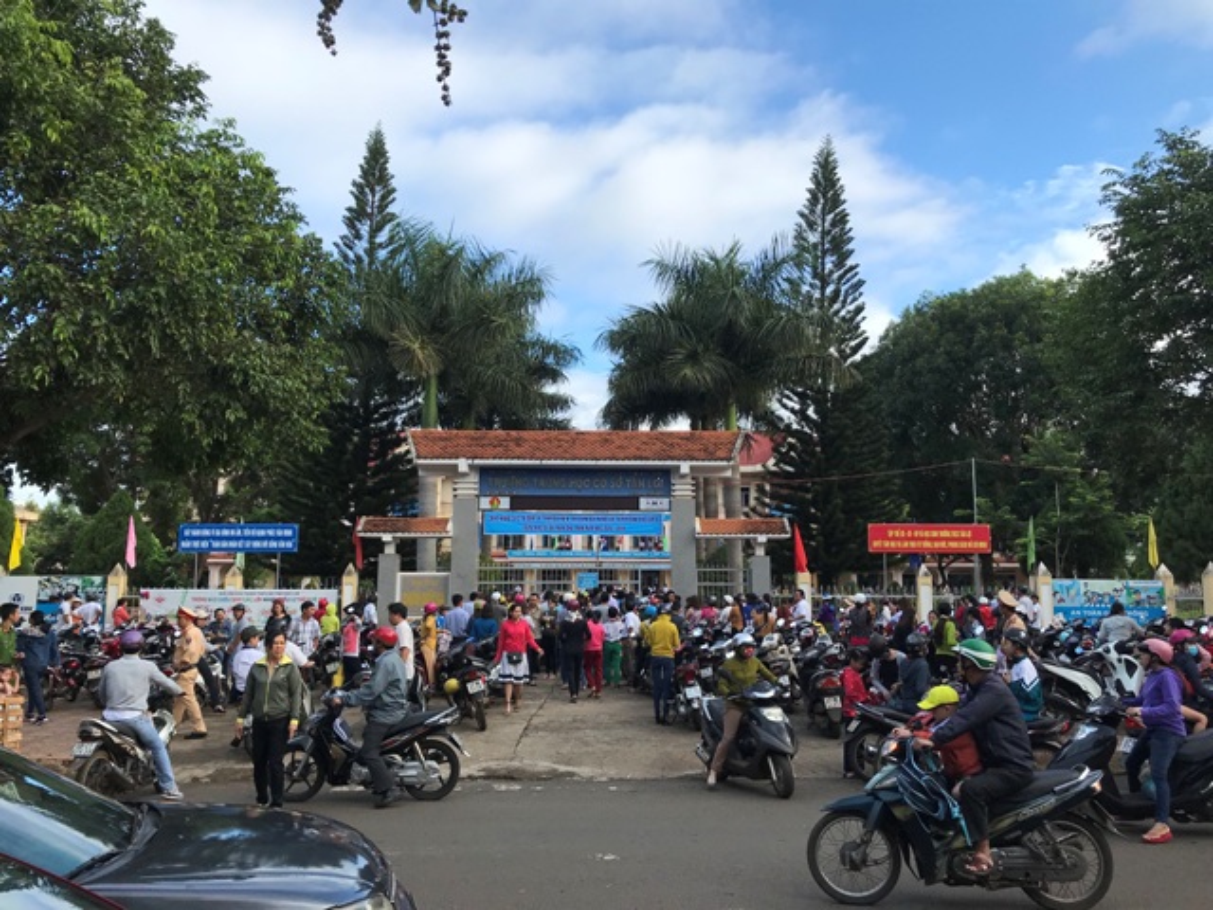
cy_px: 455
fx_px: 981
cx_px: 606
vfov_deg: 49.7
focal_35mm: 28
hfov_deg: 63.4
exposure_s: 1/870
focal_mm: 3.99
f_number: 1.8
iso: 20
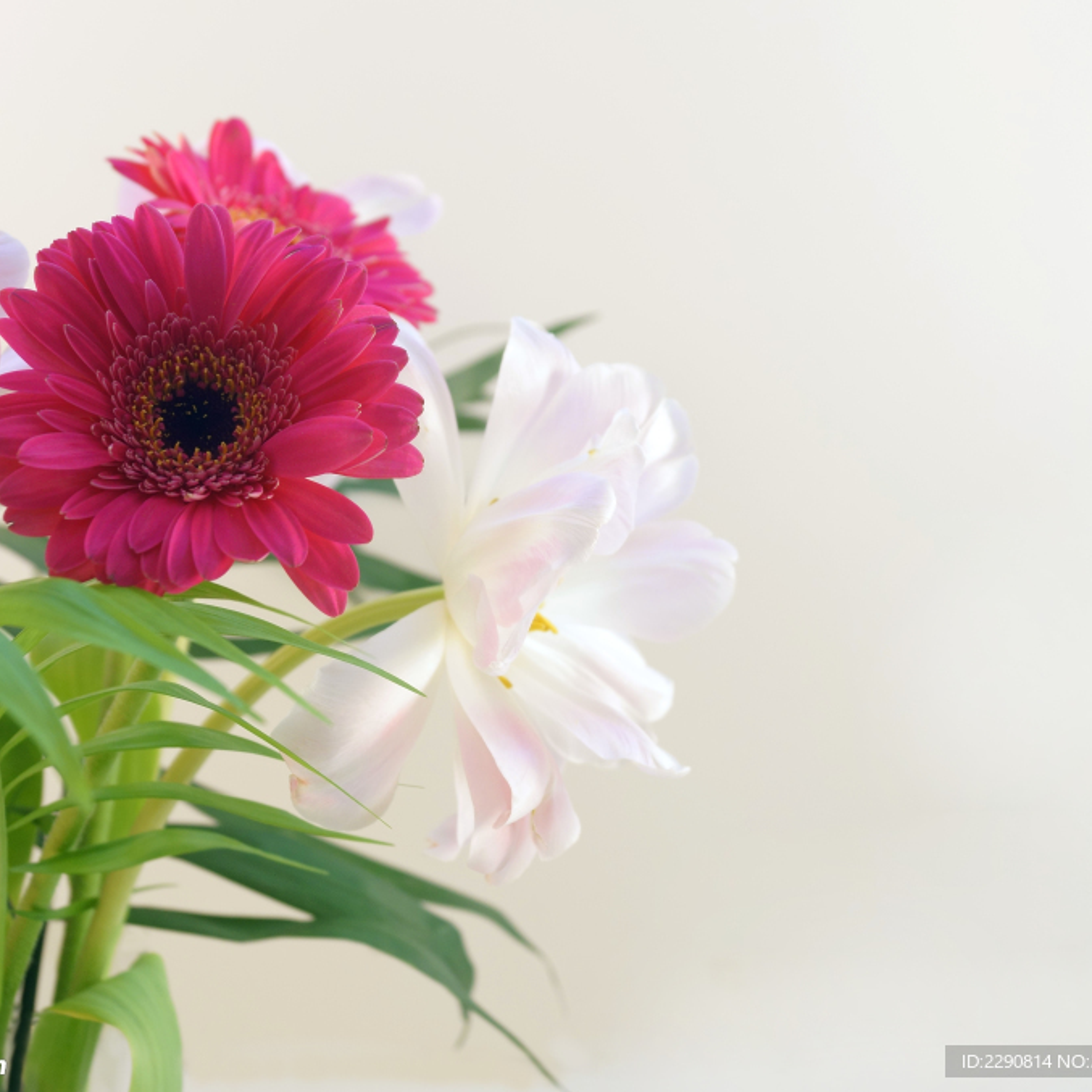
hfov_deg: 31.6
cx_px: 492
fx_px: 1927
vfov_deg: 31.6
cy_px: 544
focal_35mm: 54
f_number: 5.6
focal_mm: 28
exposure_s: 1/13
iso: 400
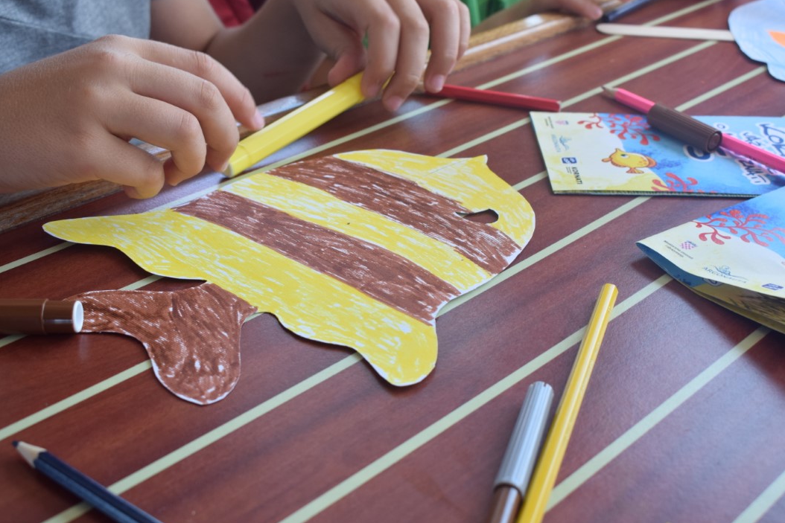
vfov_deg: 28.3
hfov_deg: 41.5
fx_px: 1037
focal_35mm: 48
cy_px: 258
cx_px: 404
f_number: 6.3
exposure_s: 1/160
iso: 400
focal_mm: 29
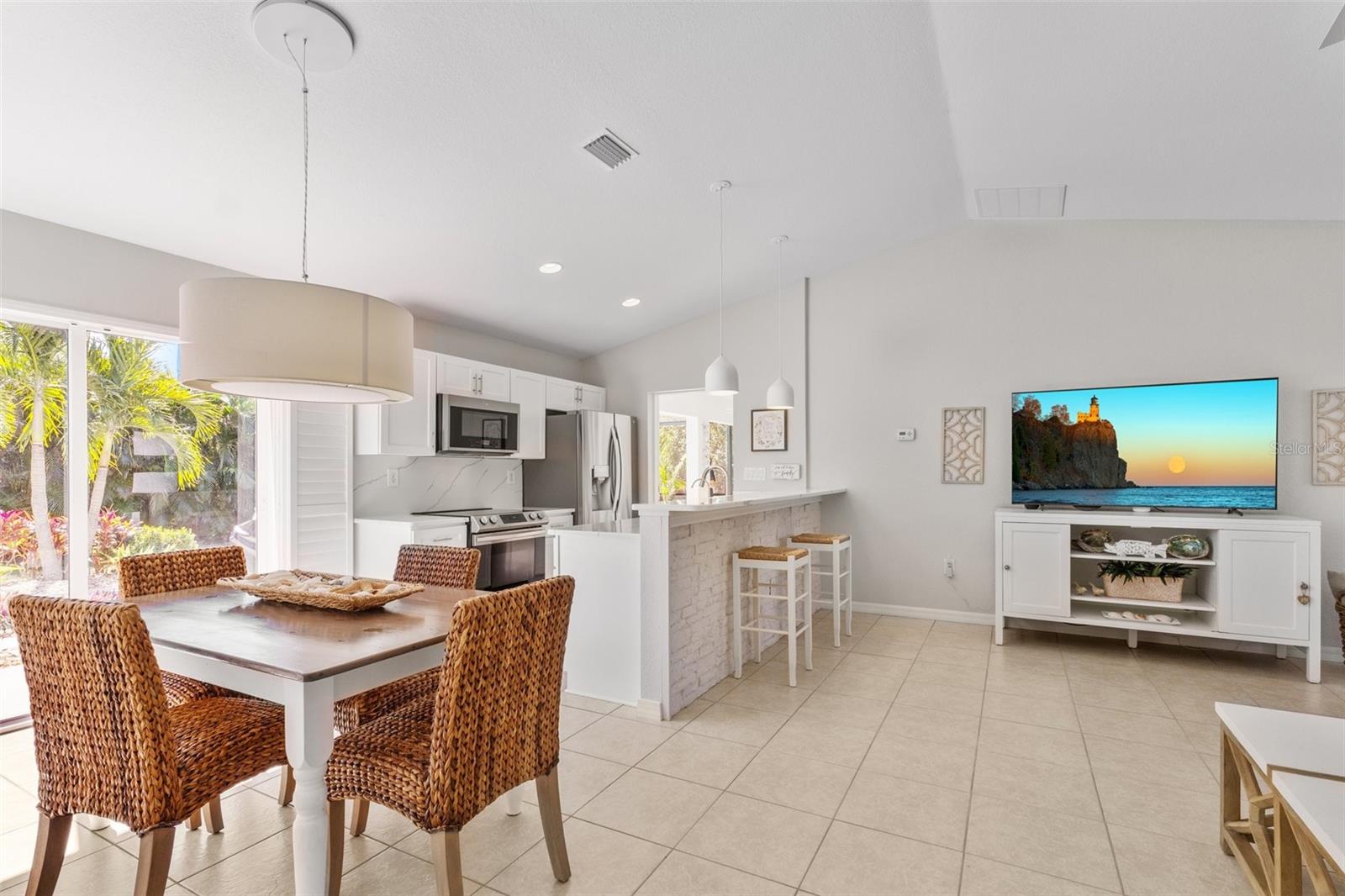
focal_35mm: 15
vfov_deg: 77.3
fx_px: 560
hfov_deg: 100.4
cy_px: 448
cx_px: 672
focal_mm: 10
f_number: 9
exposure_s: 1/5
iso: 200
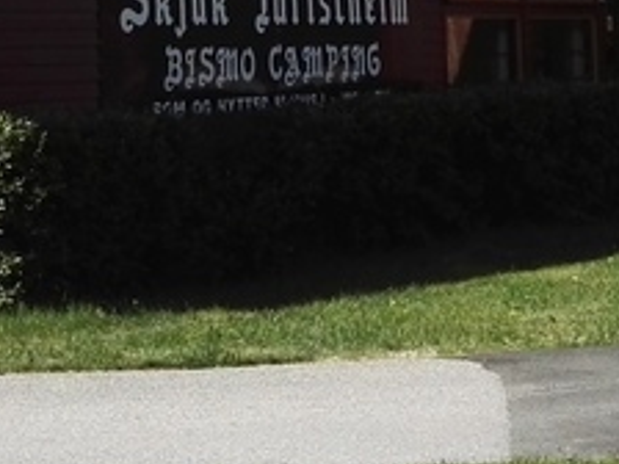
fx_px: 2289
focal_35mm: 128
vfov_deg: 10.8
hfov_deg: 15.4
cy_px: -392
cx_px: 315
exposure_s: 1/1852
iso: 64
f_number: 2
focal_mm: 3.83
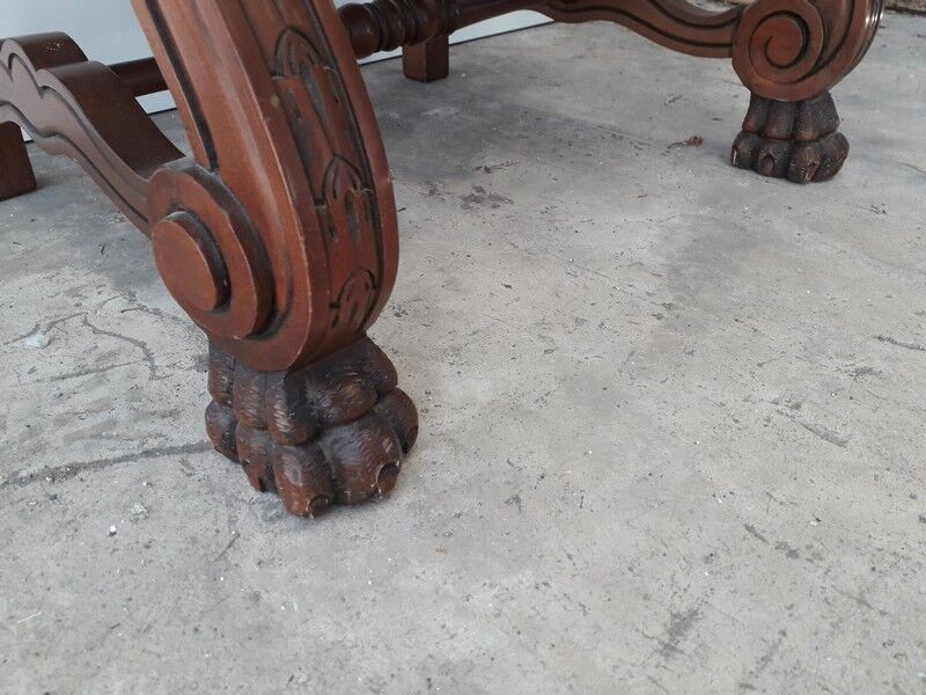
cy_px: 348
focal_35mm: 27
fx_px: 722
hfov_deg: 65.3
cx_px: 463
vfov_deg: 51.4
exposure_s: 1/50
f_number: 1.9
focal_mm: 3.6
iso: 80
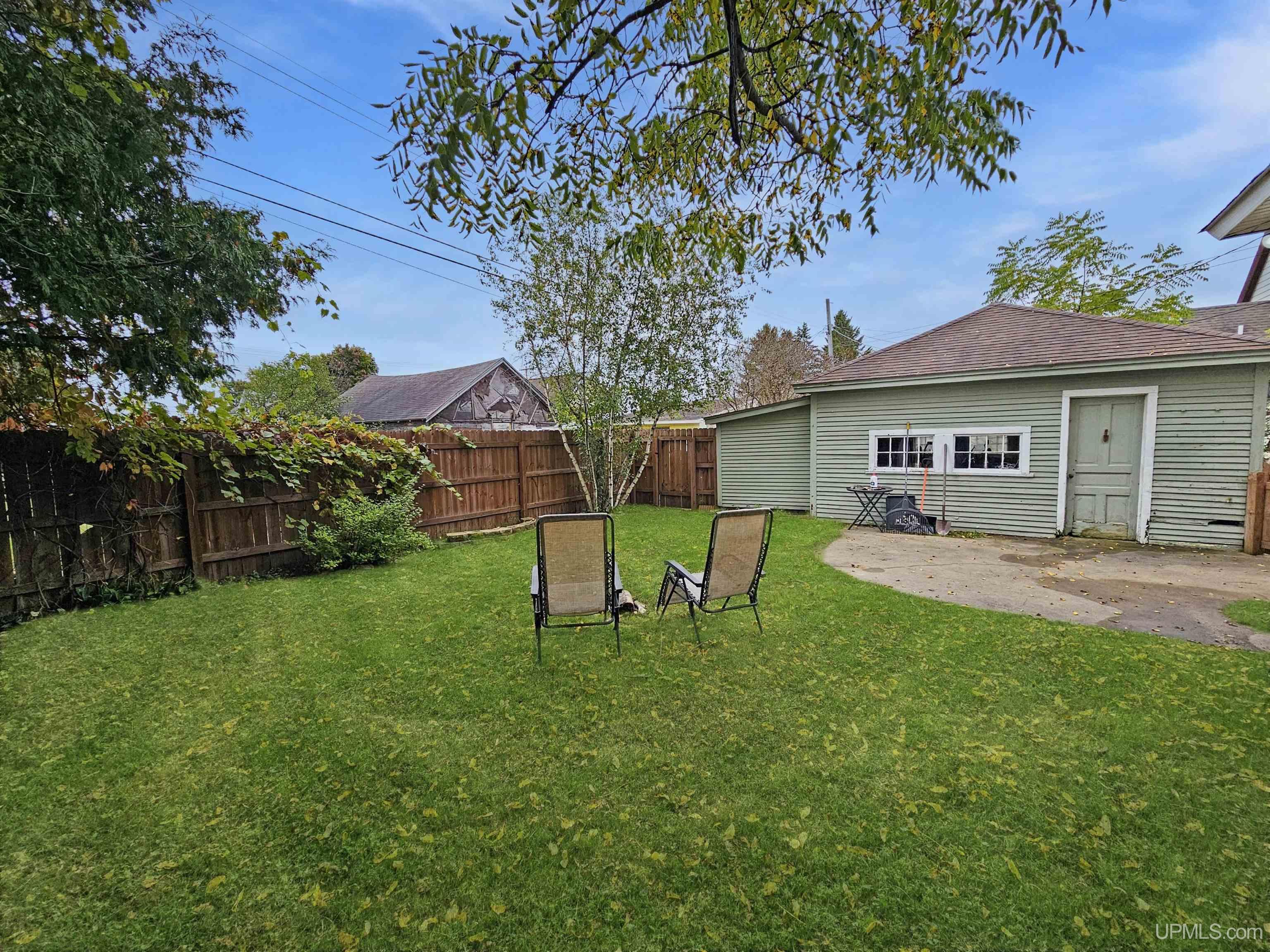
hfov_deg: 106.2
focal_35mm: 13
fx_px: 477
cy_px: 476
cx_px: 635
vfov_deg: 89.9
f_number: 2.2
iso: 50
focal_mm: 2.2
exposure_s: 1/714
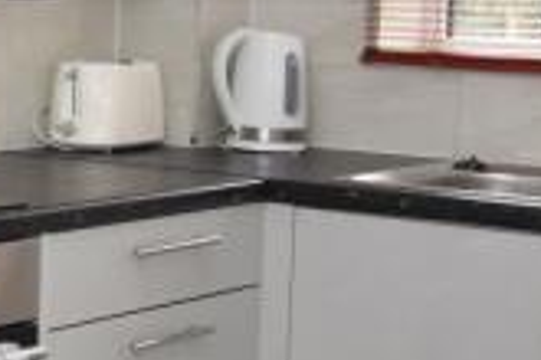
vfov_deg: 14.7
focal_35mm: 93
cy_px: 142
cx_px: -308
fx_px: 1397
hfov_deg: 18.8
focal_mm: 10
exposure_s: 1/160
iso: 800
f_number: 4.5
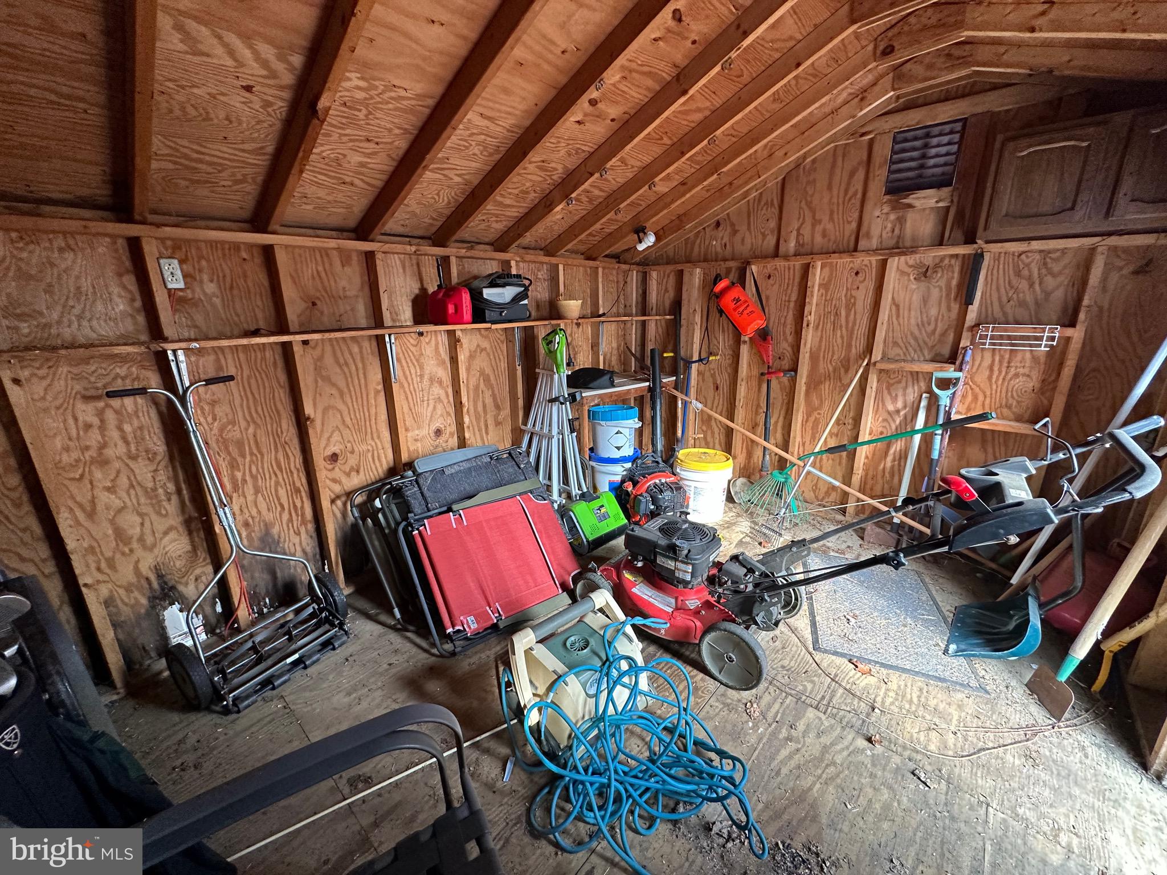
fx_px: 472
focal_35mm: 14
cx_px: 584
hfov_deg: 102.1
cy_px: 438
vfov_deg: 85.7
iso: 320
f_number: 2.2
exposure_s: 1/99
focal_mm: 2.22
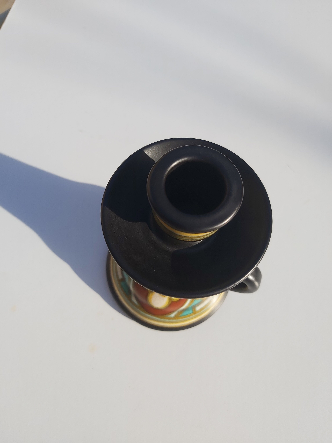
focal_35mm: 26
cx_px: 166
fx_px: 332
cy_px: 222
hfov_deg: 53.1
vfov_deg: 67.3
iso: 64
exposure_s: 1/1641
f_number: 1.7
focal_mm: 3.92
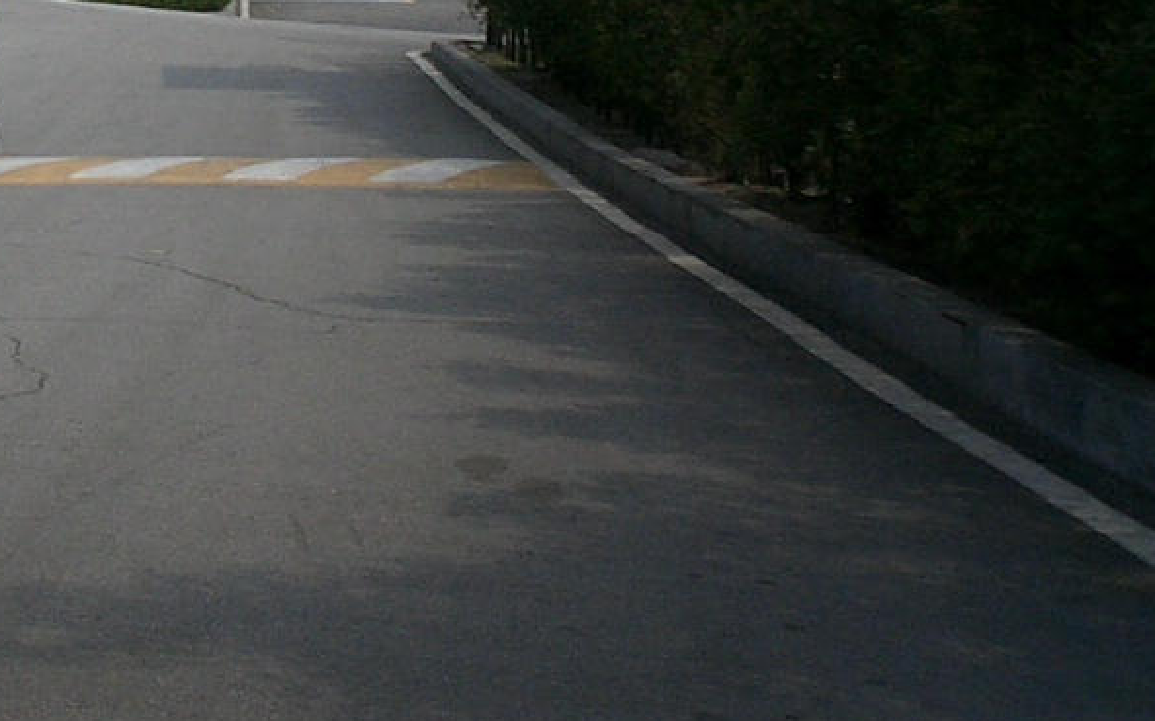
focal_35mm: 85
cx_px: -74
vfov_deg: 14.9
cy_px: -127
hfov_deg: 23.1
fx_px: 2675
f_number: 3.5
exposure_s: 1/1600
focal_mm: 5.6
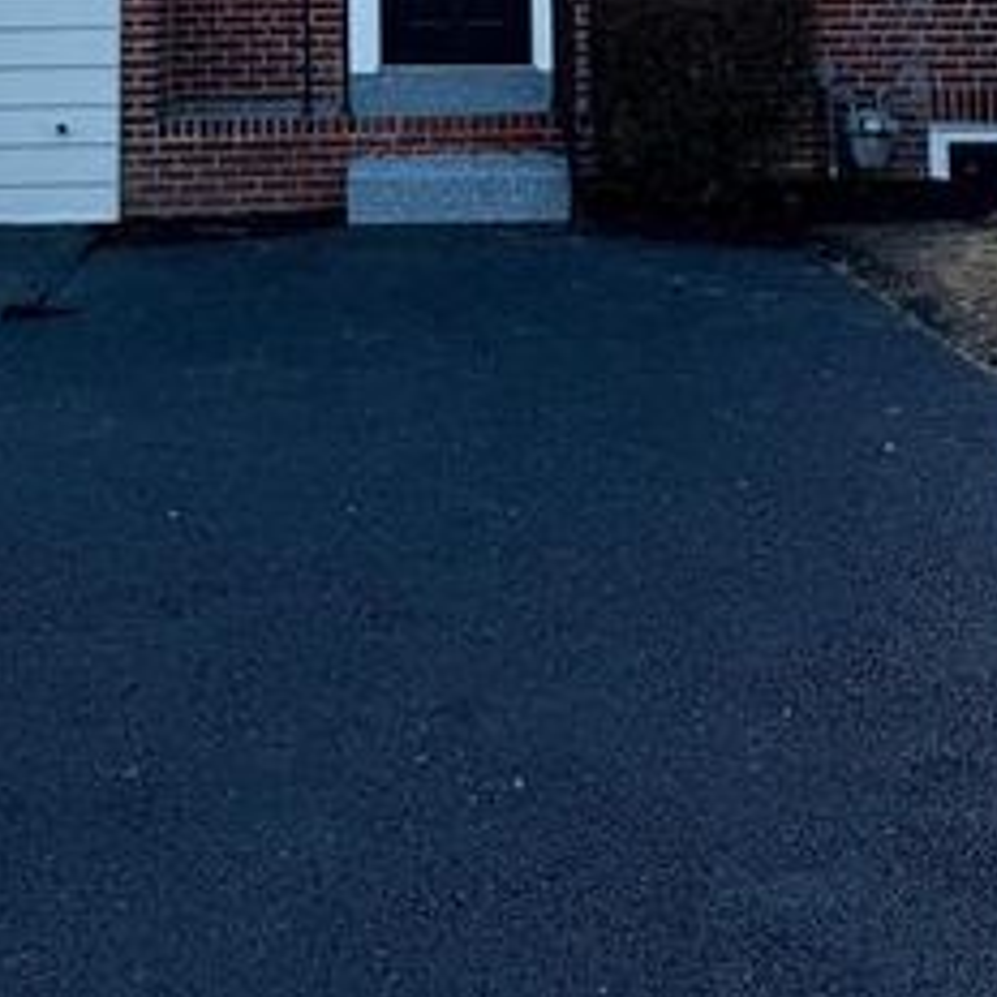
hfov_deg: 28.1
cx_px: 408
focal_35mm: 61
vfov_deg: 23.5
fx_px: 1988
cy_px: -428
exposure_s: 1/121
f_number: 1.78
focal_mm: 6.76
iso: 100
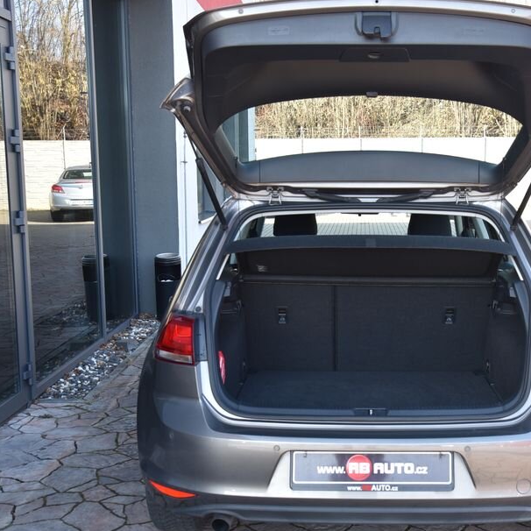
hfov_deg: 36.6
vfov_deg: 36.8
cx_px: 335
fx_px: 798
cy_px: 258
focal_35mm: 46
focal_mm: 32
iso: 500
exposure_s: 1/160
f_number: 6.3
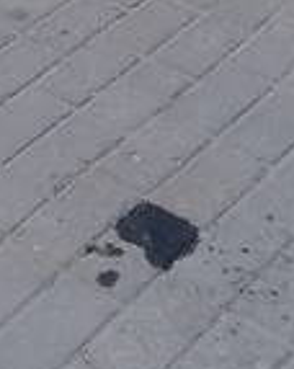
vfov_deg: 13.4
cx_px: -129
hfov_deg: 11.7
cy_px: -328
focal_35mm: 127
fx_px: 1384
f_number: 2.2
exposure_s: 1/185
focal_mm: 3.3
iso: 50
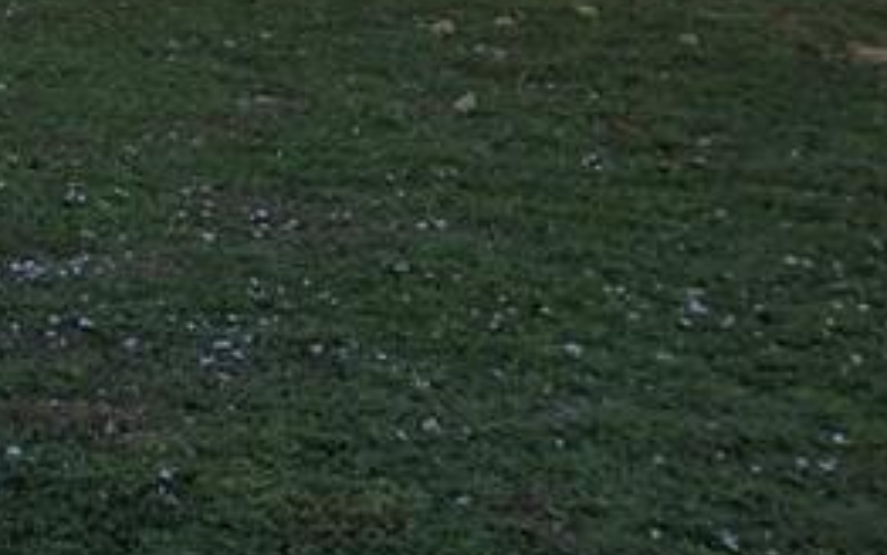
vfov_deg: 10.5
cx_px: -508
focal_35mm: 116
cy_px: -481
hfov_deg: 16.2
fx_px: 2805
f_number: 1.8
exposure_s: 1/426
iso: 20
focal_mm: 3.99
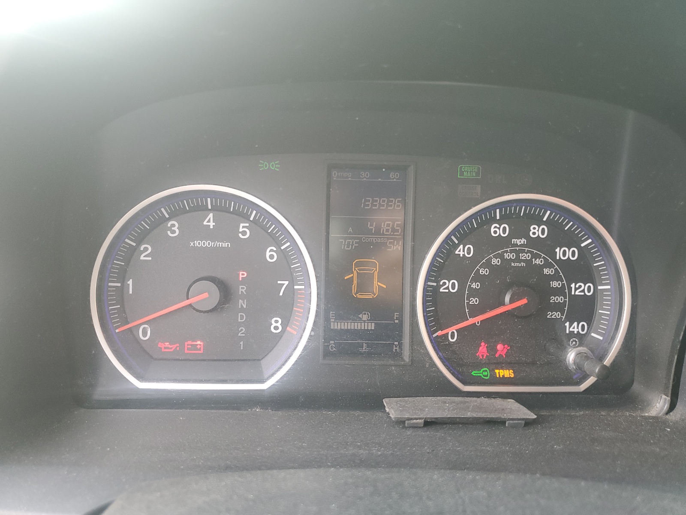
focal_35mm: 26
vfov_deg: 53.1
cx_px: 343
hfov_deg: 67.3
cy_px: 258
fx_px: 515
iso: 65
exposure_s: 1/60.2
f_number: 1.5
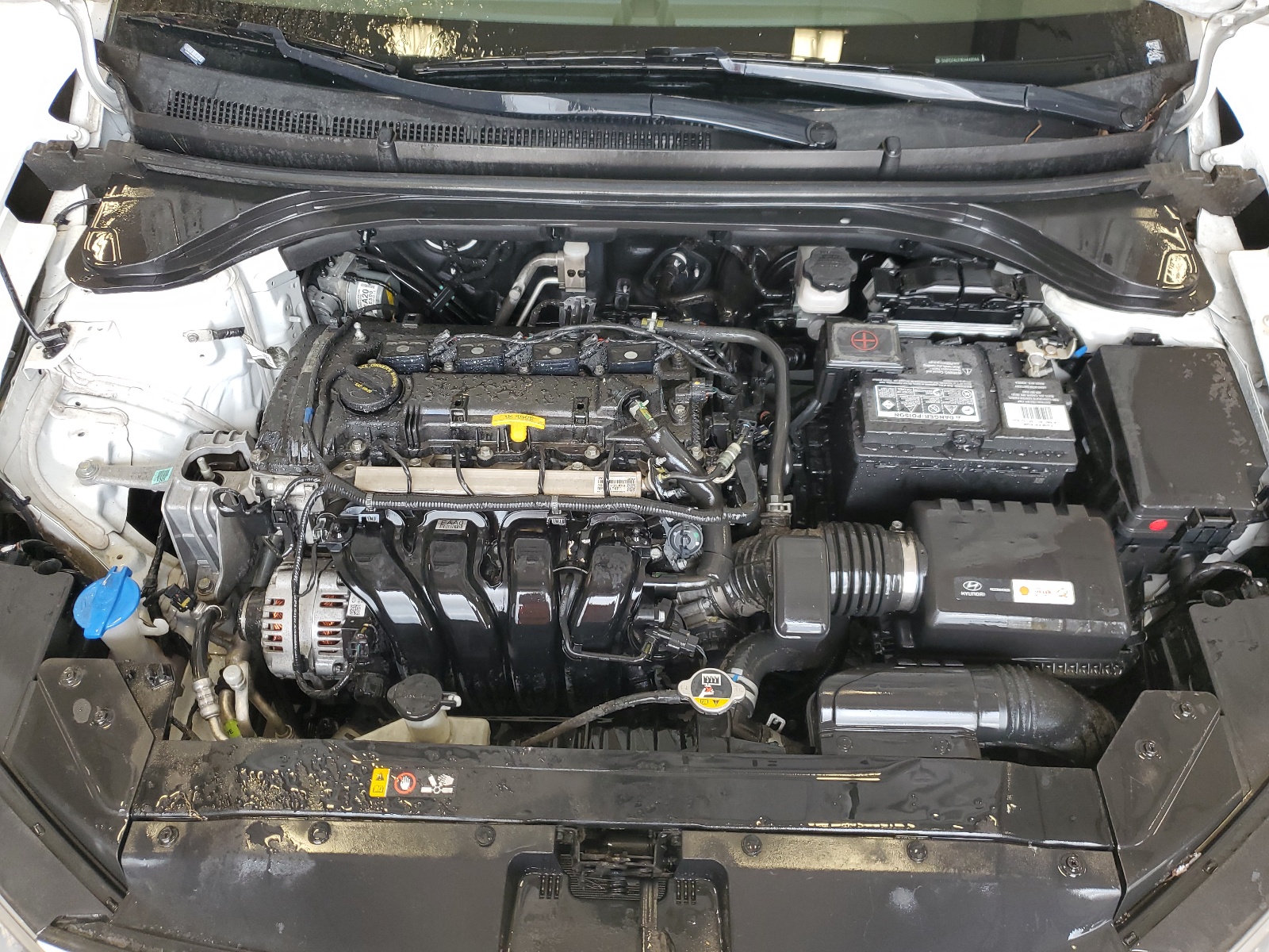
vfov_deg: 53.1
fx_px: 953
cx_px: 634
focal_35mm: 26
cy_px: 476
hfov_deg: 67.3
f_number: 1.5
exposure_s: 1/60.2
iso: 64
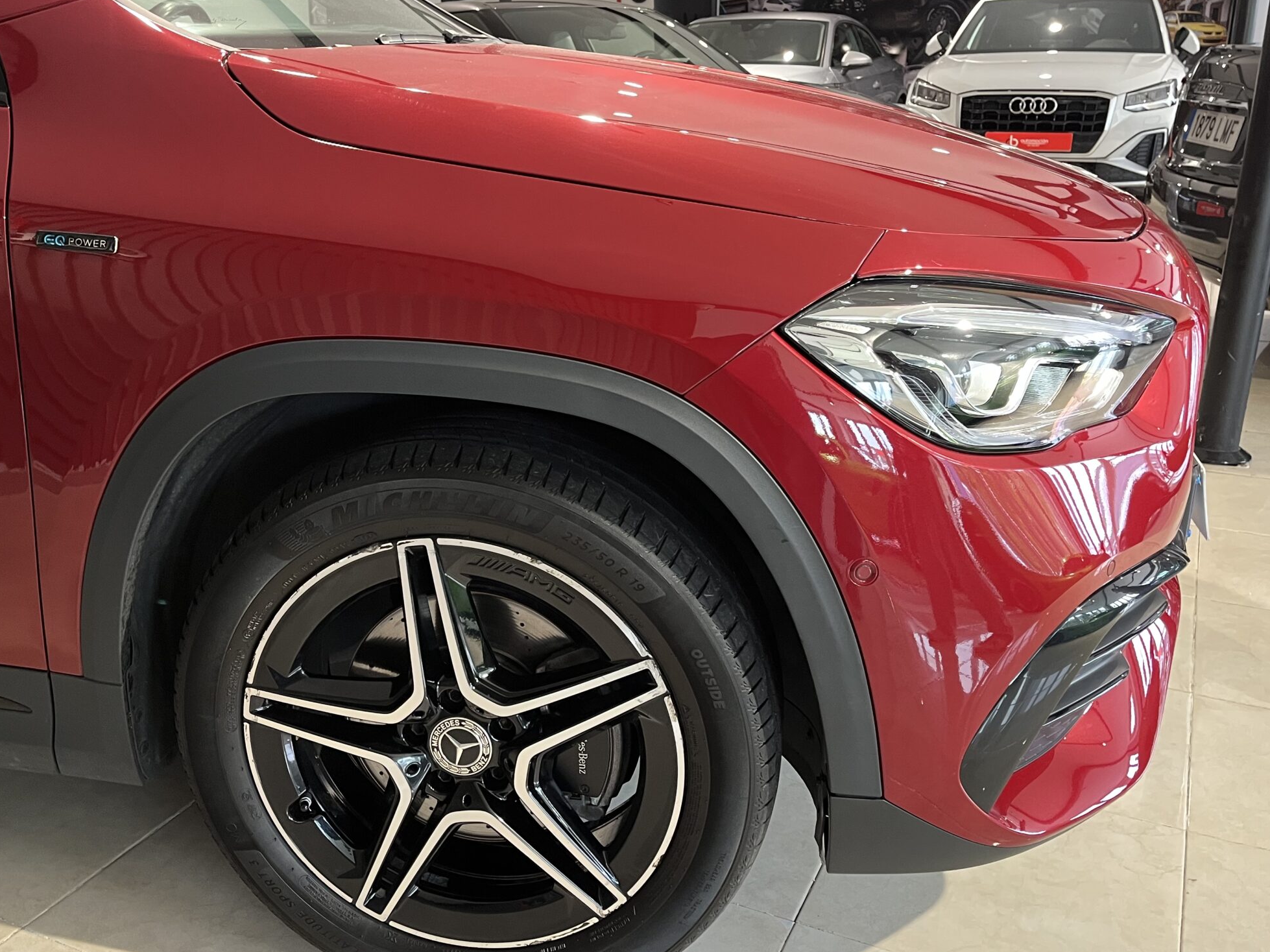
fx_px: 1247
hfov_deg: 53.8
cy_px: 453
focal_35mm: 34
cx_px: 553
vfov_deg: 41.8
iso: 200
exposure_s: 1/60
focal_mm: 5.1
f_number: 1.6
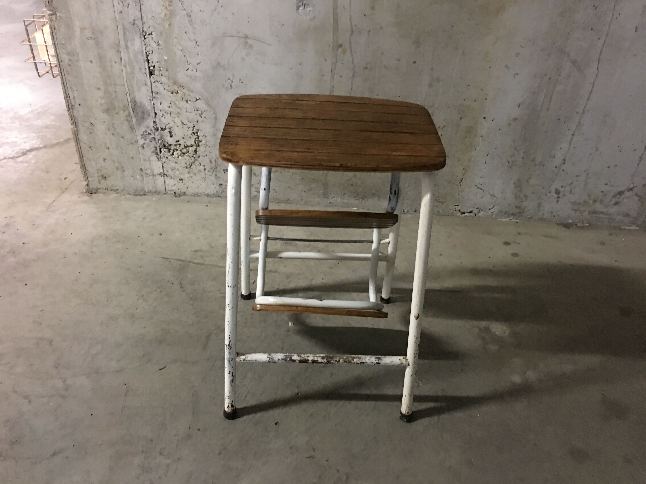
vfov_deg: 48.2
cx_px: 323
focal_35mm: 29
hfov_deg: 61.7
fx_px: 541
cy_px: 242
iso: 100
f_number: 2.2
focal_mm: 4.15
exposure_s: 1/4
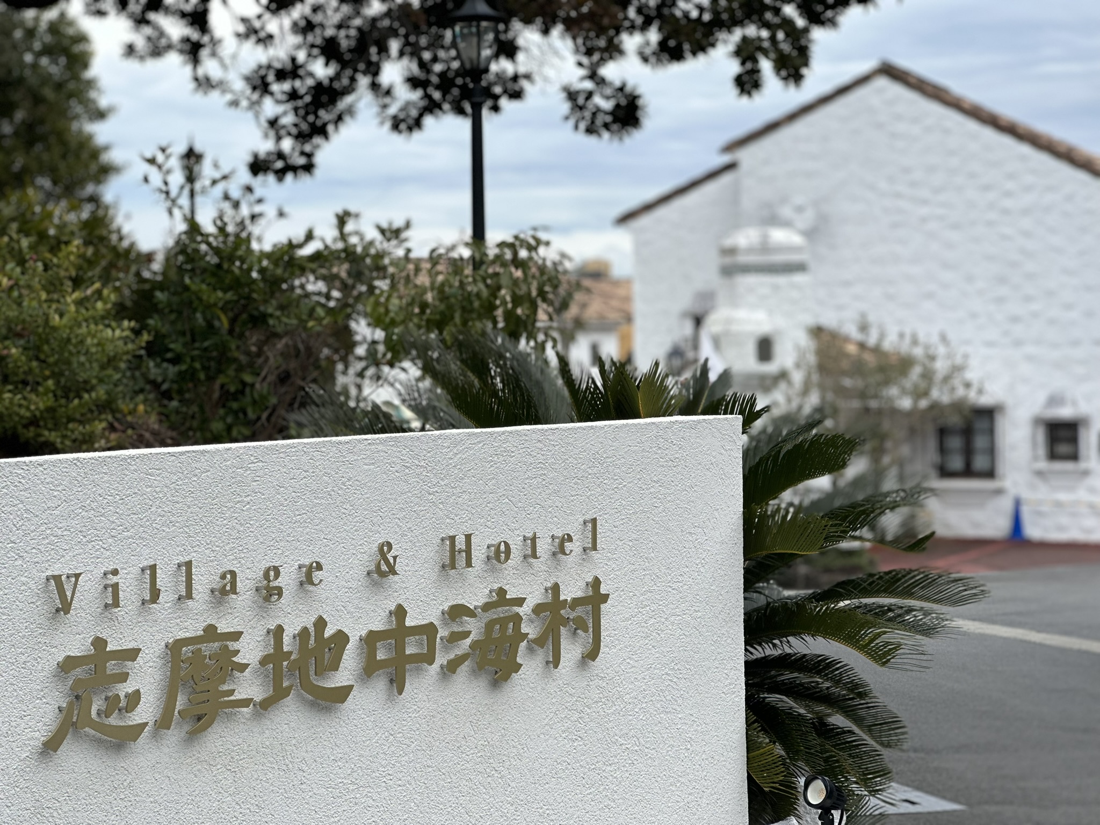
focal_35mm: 77
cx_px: 550
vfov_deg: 19.1
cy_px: 412
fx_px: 2447
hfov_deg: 25.3
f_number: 2.8
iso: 25
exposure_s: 1/283
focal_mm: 9
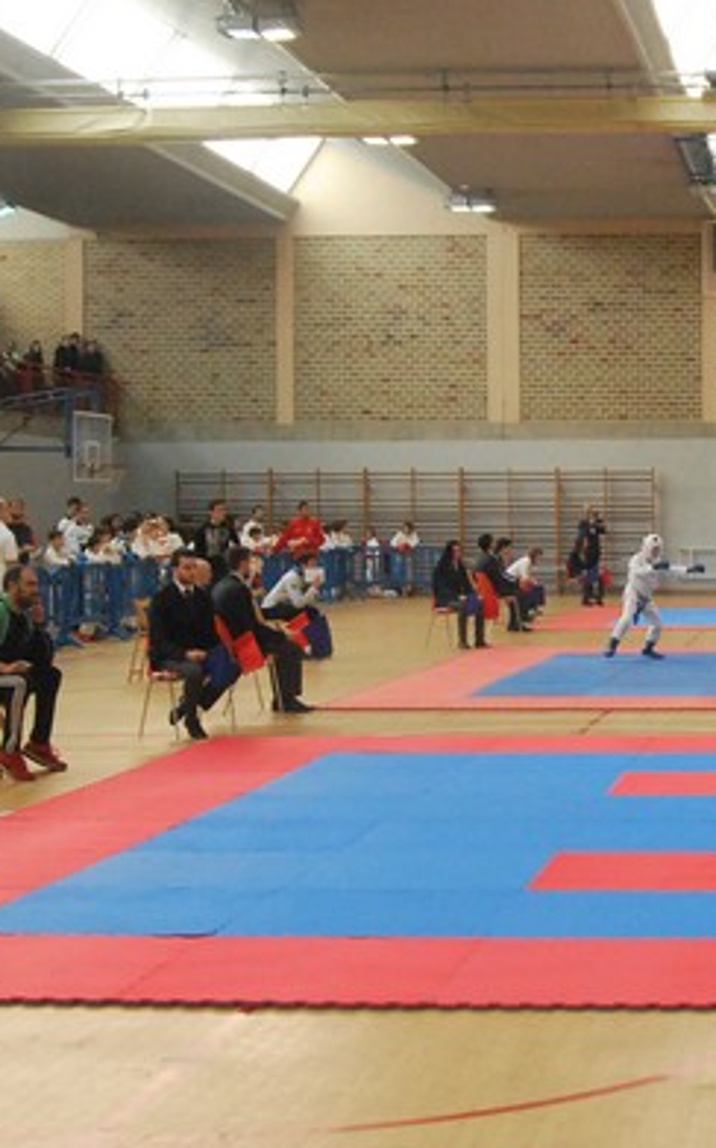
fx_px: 2157
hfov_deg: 18.3
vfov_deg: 29.8
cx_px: 754
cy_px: 621
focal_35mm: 69
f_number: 10
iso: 1600
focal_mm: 22
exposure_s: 1/125
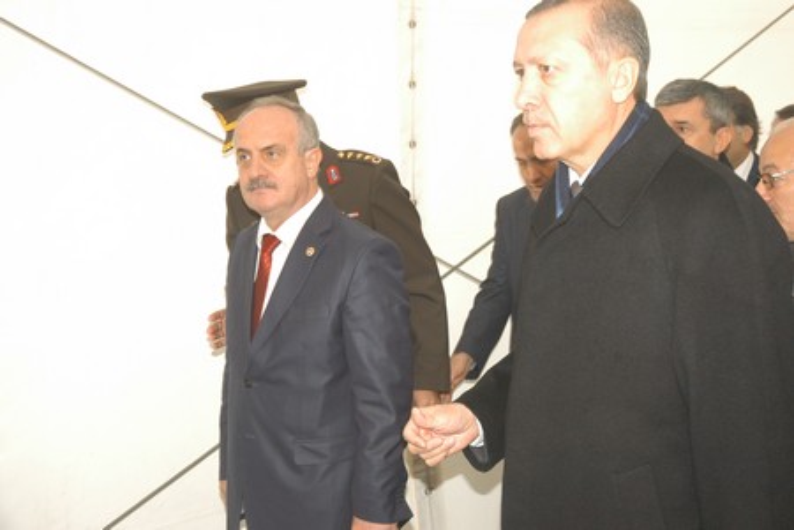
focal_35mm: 46
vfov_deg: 28.9
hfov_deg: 42.3
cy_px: 265
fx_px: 1026
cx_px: 397
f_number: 4.5
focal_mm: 31
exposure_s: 1/90
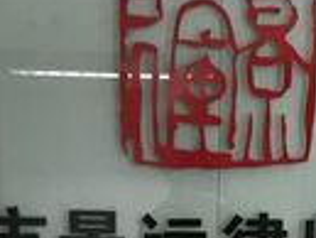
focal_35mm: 87
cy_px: 334
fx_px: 795
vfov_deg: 15.9
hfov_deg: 22.4
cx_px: 213
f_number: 1.8
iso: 100
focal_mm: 3.99
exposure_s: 1/14
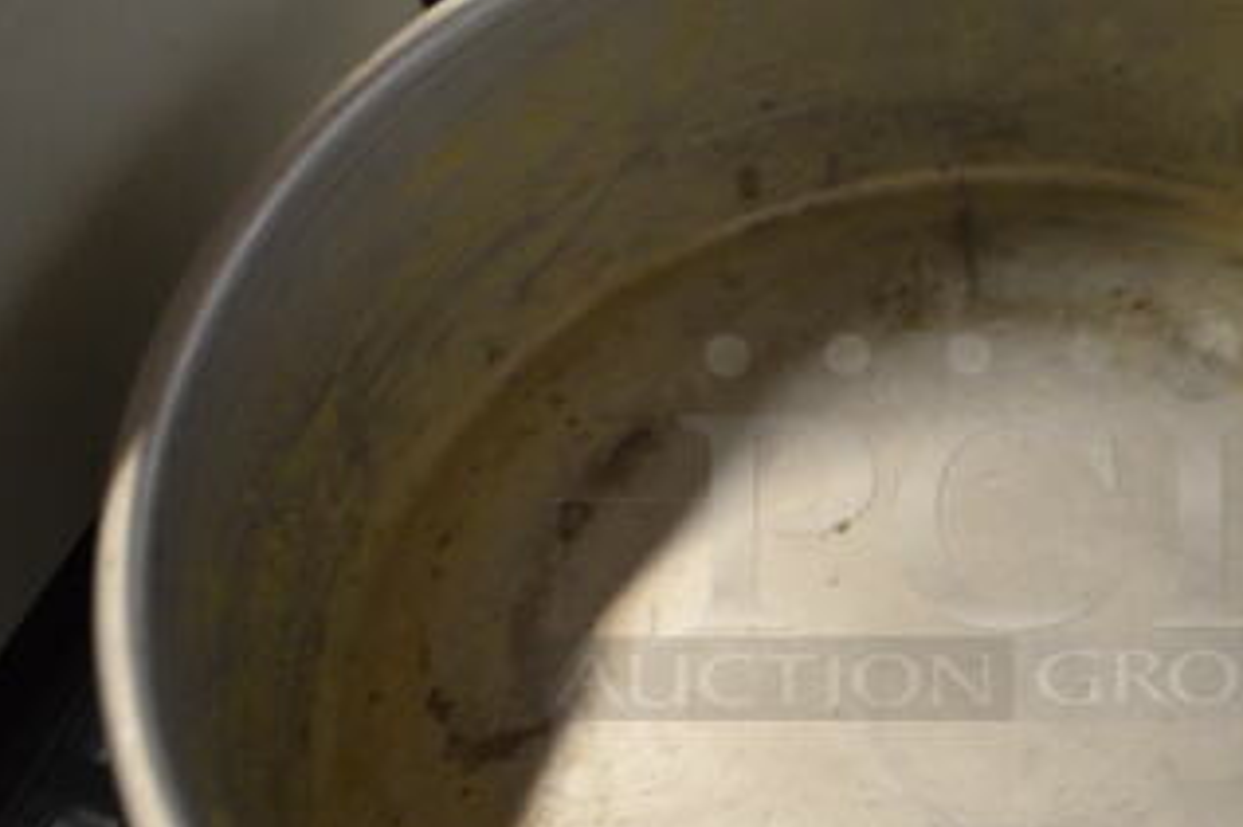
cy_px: 513
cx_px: 969
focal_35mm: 52
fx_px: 1794
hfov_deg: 37.1
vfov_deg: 25.9
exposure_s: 1/125
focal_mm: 18
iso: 1600
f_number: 3.5
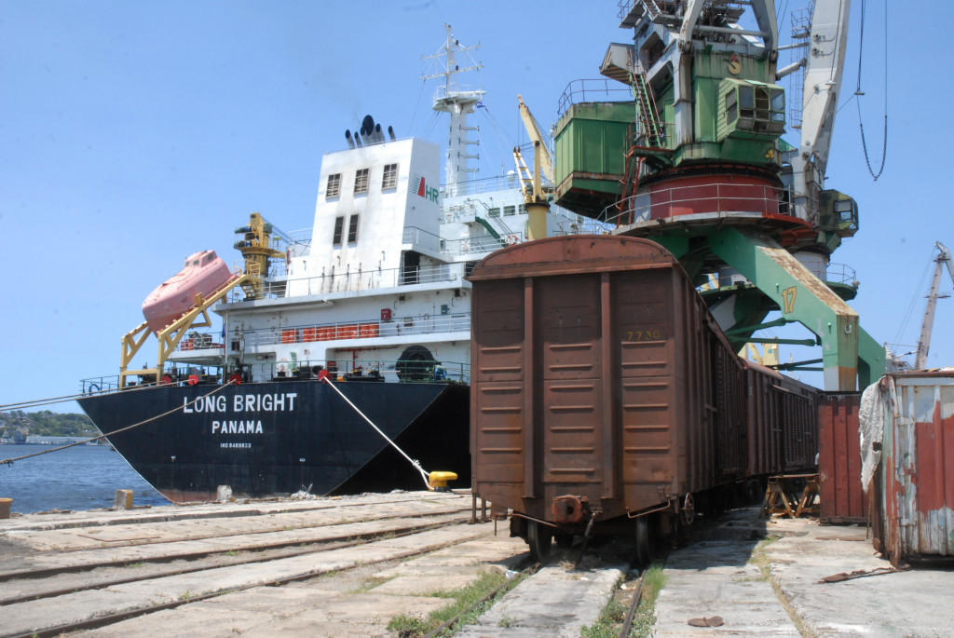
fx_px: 955
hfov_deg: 53.1
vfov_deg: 37.0
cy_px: 319
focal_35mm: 36
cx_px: 477
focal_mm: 24
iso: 800
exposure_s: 1/125
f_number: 22
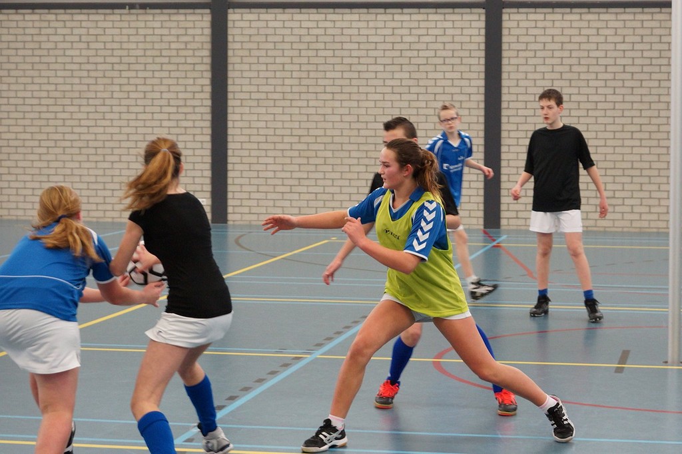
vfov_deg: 18.2
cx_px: 341
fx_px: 1420
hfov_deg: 27.0
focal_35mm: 75
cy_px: 227
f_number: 3.2
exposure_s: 1/200
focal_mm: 50
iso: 1250
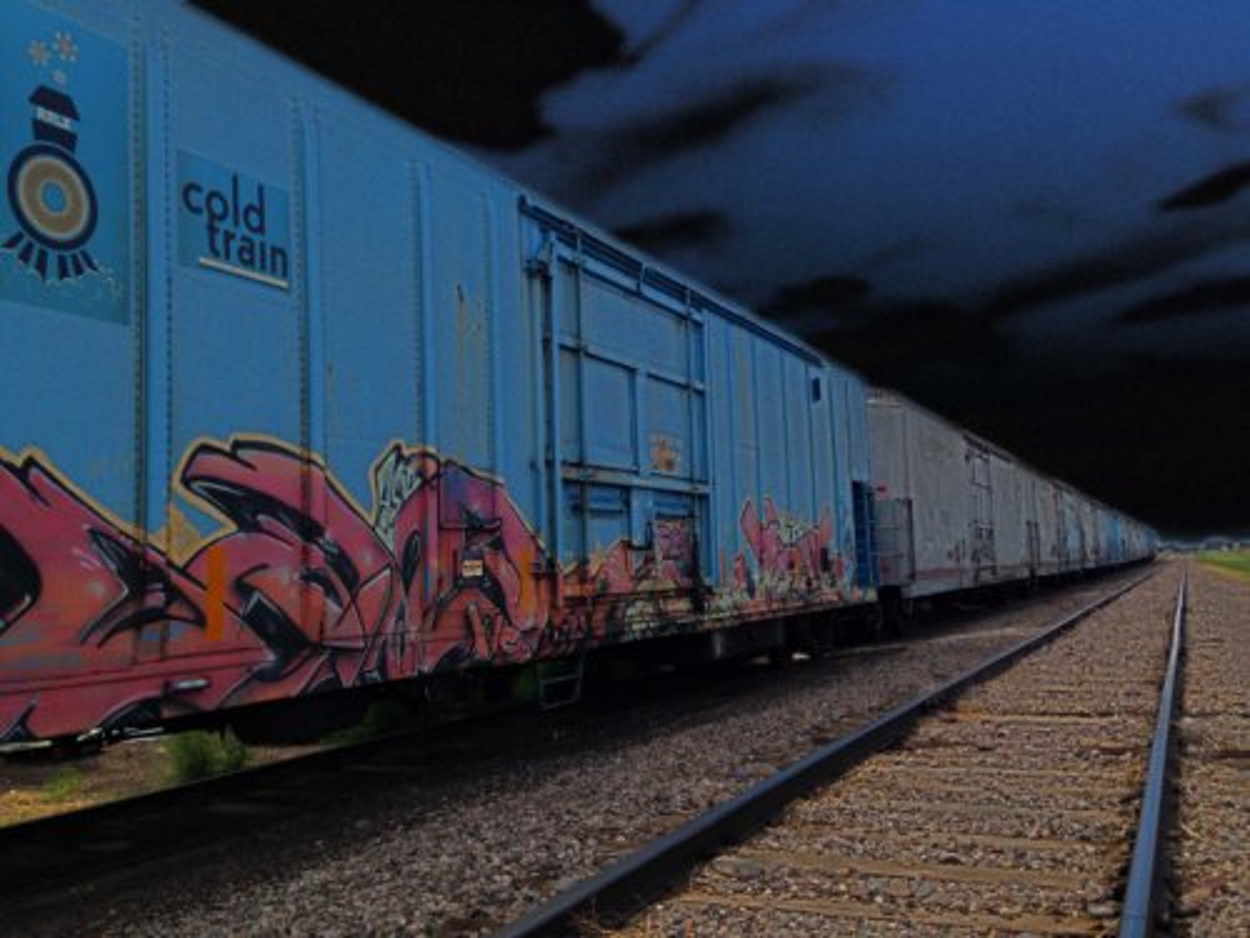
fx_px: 1192
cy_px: 469
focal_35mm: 33
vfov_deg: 42.9
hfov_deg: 55.4
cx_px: 625
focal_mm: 4.12
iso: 50
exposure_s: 1/1595
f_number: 2.4
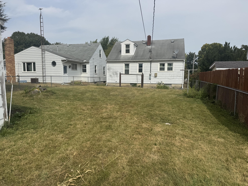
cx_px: 124
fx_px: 172
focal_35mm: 24
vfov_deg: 56.8
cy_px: 93
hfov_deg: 71.6
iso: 80
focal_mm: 6.76
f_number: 1.78
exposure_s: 1/7092
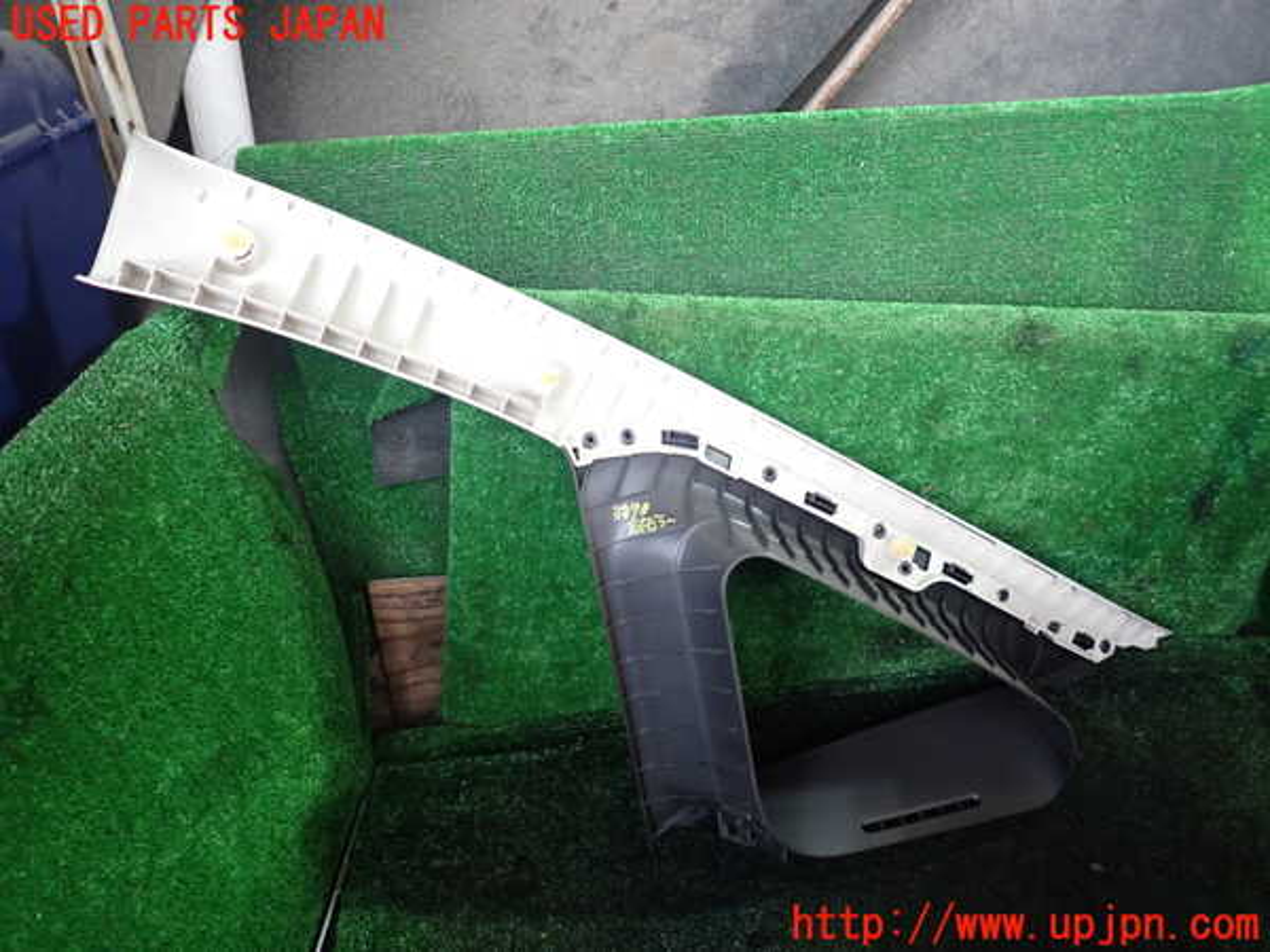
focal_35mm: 25
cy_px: 476
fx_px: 917
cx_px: 635
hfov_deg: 69.4
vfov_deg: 54.9
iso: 400
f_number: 2
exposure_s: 1/30
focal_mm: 4.5
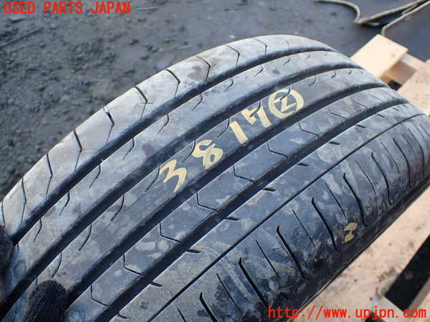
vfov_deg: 46.8
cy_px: 161
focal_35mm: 30
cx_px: 215
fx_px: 373
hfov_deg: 60.0
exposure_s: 1/160
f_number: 2.3
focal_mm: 5.4
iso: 100
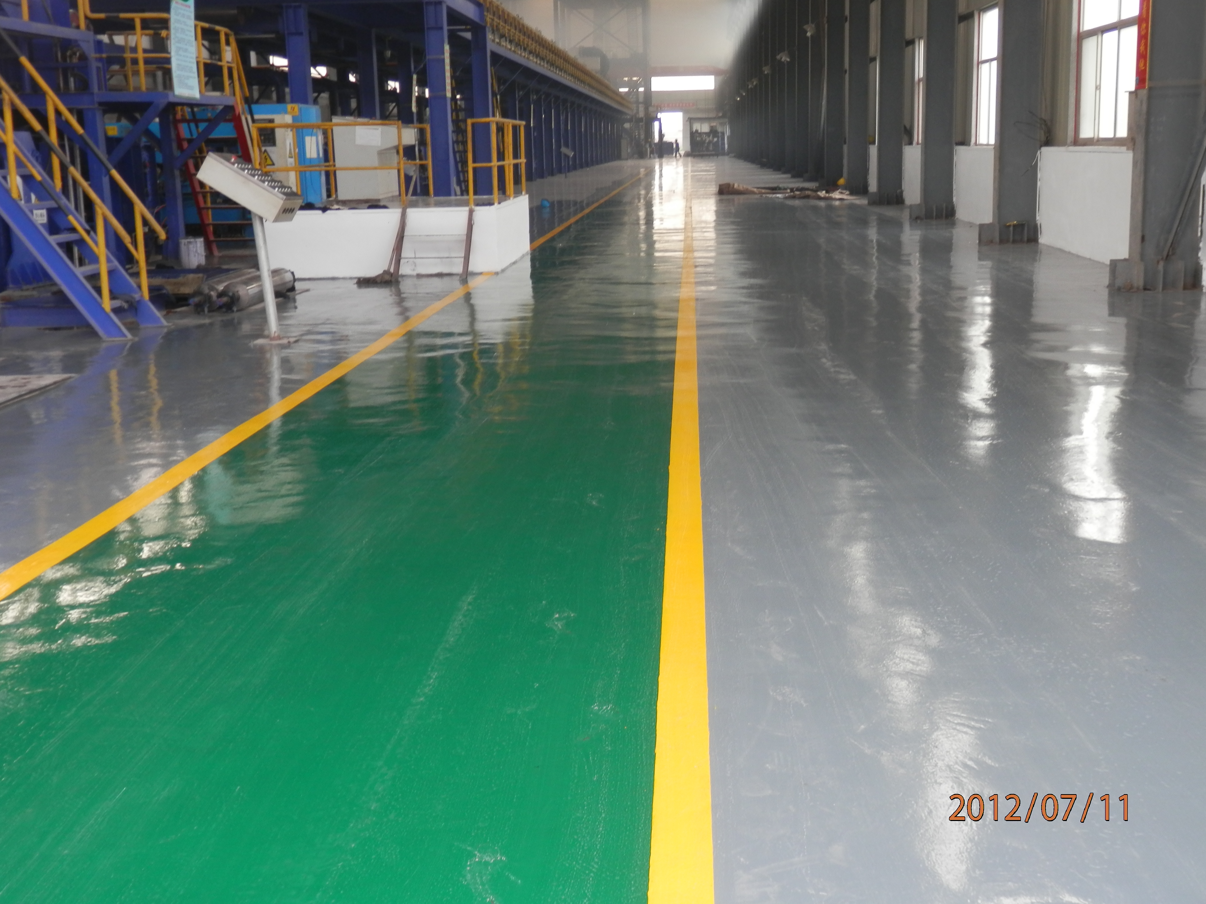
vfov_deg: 36.0
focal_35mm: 40
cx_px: 603
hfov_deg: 46.8
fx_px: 1394
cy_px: 452
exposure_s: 1/80
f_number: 3.7
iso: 80
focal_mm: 7.3
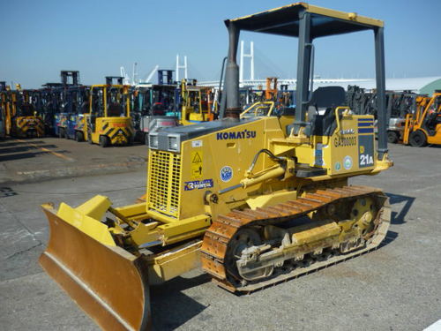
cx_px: 220
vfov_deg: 42.9
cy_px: 166
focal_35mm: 33
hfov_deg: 55.4
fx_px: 420
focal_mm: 5.5
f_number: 8
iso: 100
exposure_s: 1/200
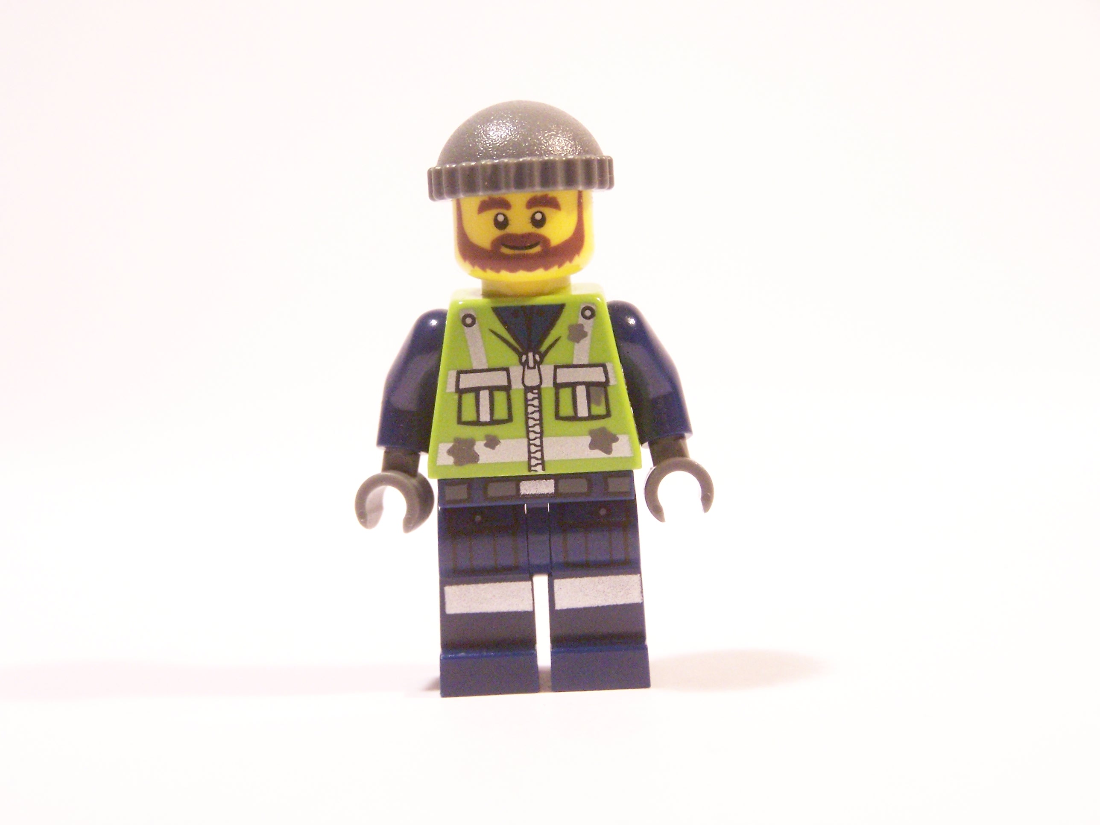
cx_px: 550
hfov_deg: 20.9
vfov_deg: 15.7
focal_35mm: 94
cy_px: 412
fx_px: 2987
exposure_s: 1/45
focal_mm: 15.6
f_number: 3.2
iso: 400
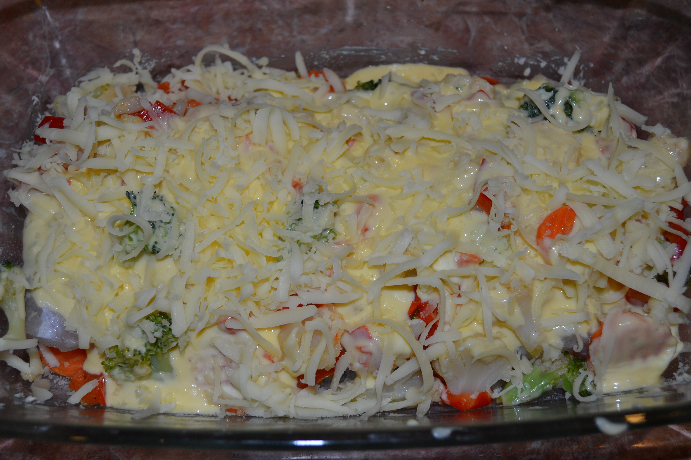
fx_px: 749
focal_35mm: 39
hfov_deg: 49.6
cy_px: 230
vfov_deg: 34.2
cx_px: 346
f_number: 4.2
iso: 180
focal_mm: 26
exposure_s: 1/60
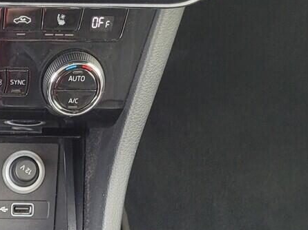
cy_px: 366
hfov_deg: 21.4
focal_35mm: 84
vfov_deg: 15.8
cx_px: -75
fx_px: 747
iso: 125
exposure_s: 1/100
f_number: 1.8
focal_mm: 5.4
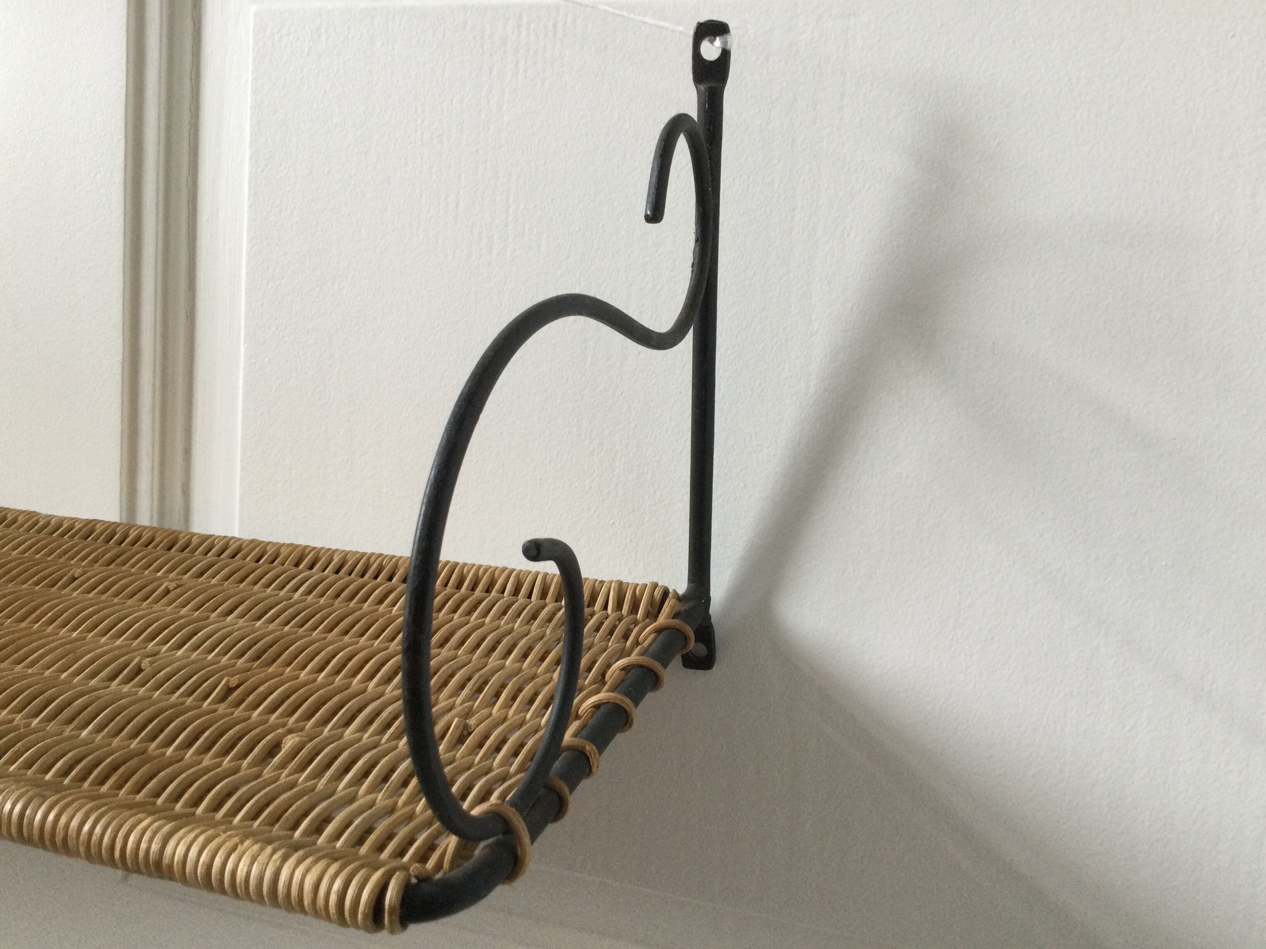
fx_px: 1134
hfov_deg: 58.4
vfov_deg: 45.4
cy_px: 474
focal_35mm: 31
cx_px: 633
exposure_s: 1/33
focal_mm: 3.3
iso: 100
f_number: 2.4
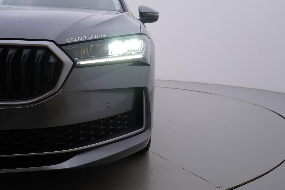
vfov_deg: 36.9
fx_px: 285
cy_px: 95
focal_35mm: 36
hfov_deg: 53.1
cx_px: 142
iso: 125
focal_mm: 24
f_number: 4.5
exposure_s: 1/100
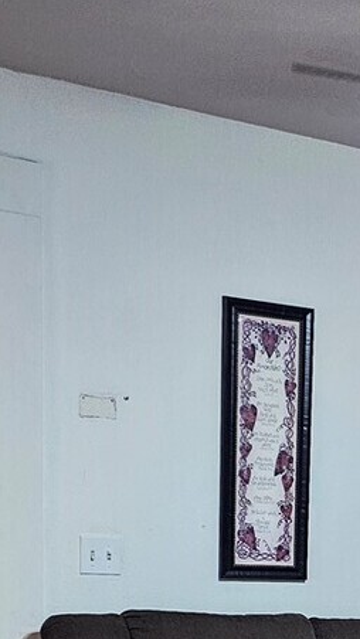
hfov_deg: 13.5
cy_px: 745
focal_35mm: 80
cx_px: 651
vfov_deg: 24.3
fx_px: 1356
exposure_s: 1/60
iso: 800
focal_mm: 6.3
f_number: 1.7
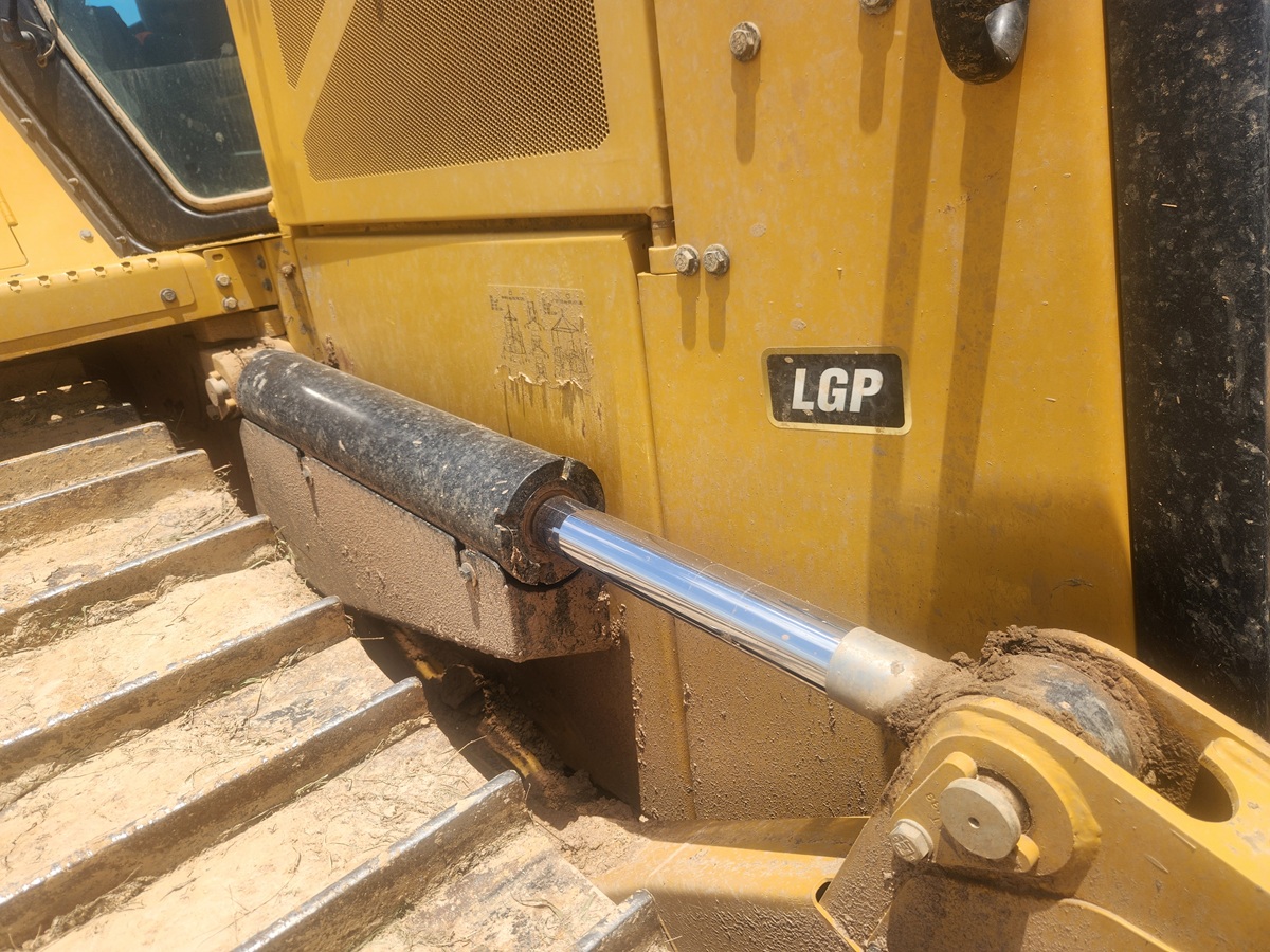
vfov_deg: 58.9
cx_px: 635
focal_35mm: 23
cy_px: 476
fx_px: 844
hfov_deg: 73.9
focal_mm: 5.4
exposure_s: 1/1212
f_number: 1.8
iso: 20
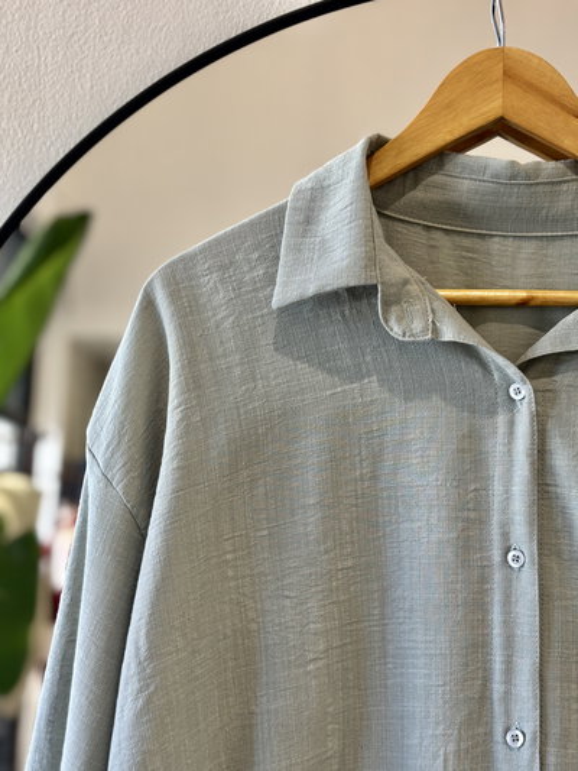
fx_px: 1157
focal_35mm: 52
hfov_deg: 28.0
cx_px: 289
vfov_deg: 36.8
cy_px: 386
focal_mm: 5.96
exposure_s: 1/50
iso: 50
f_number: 1.6
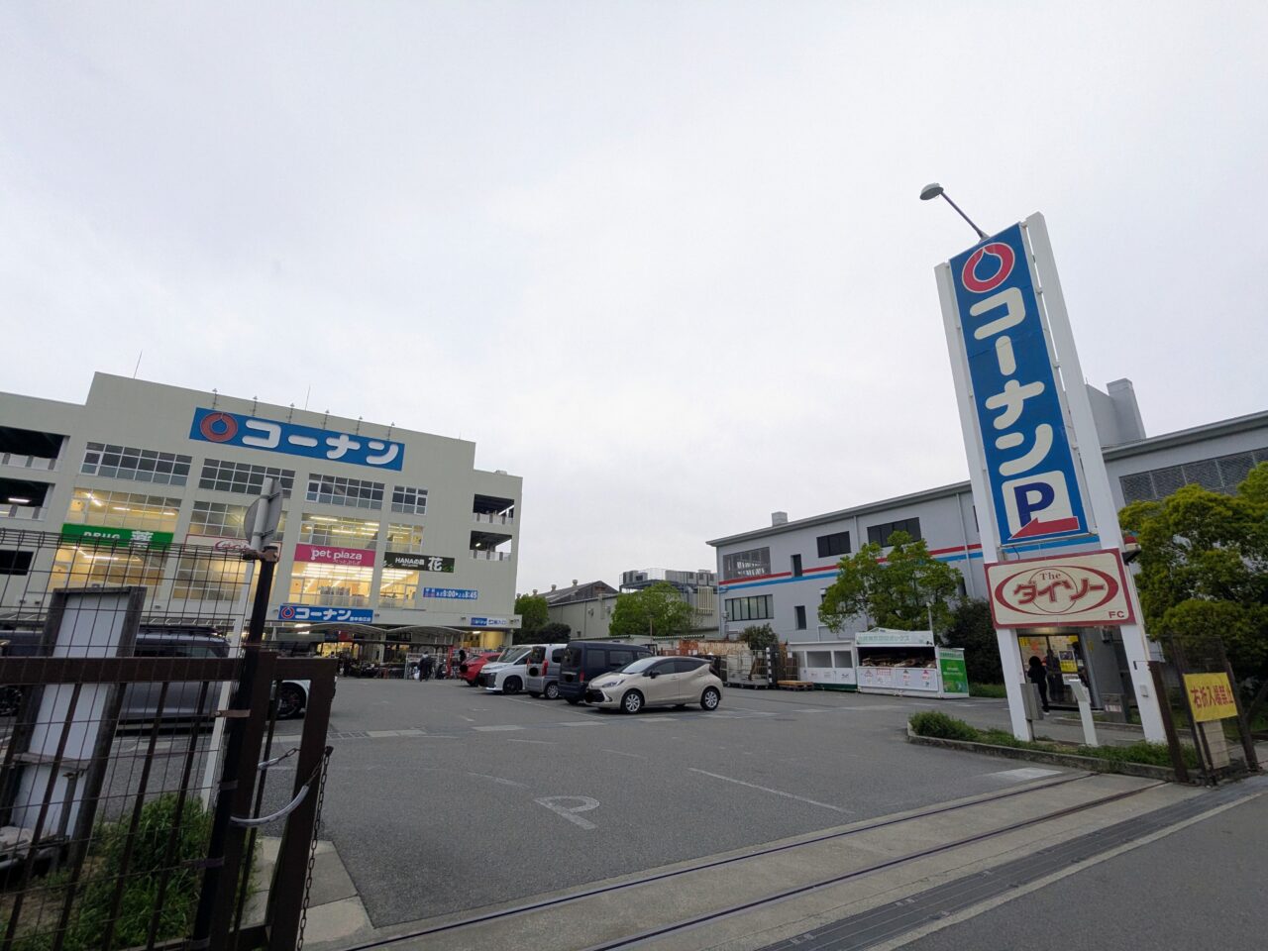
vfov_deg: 78.1
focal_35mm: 16
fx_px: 586
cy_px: 476
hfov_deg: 94.5
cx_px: 634
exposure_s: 1/100
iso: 103
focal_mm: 2.35
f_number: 2.2
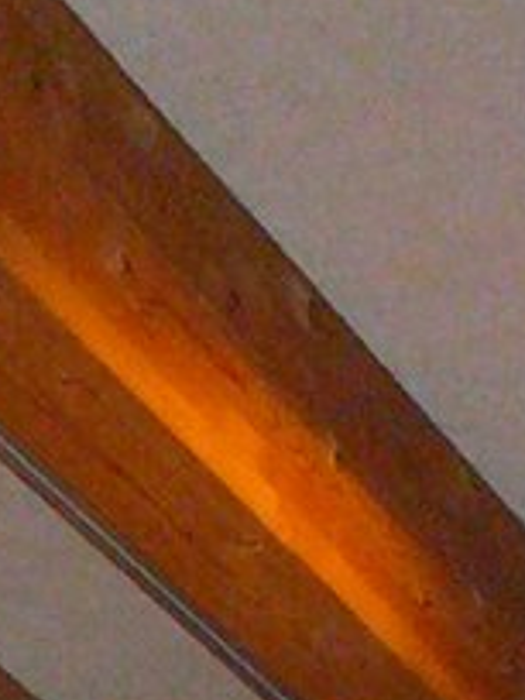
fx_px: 4449
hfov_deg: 6.7
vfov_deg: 7.8
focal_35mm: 220
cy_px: 2124
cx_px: -158
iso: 400
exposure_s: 1/30
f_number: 2.8
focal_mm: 5.2
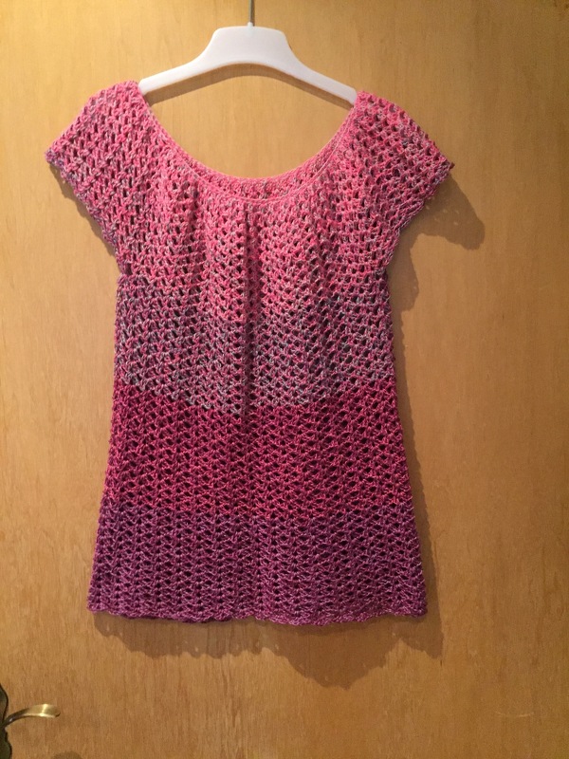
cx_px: 284
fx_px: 636
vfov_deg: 61.7
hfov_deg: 48.2
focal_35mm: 29
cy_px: 380
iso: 320
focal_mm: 4.15
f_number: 2.2
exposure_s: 1/17
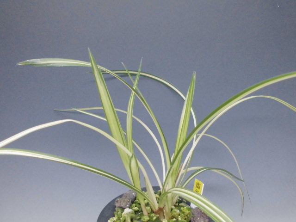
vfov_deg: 53.1
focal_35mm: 26
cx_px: 148
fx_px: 222
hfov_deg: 67.3
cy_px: 111
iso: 400
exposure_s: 1/60
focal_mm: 4.6
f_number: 3.5
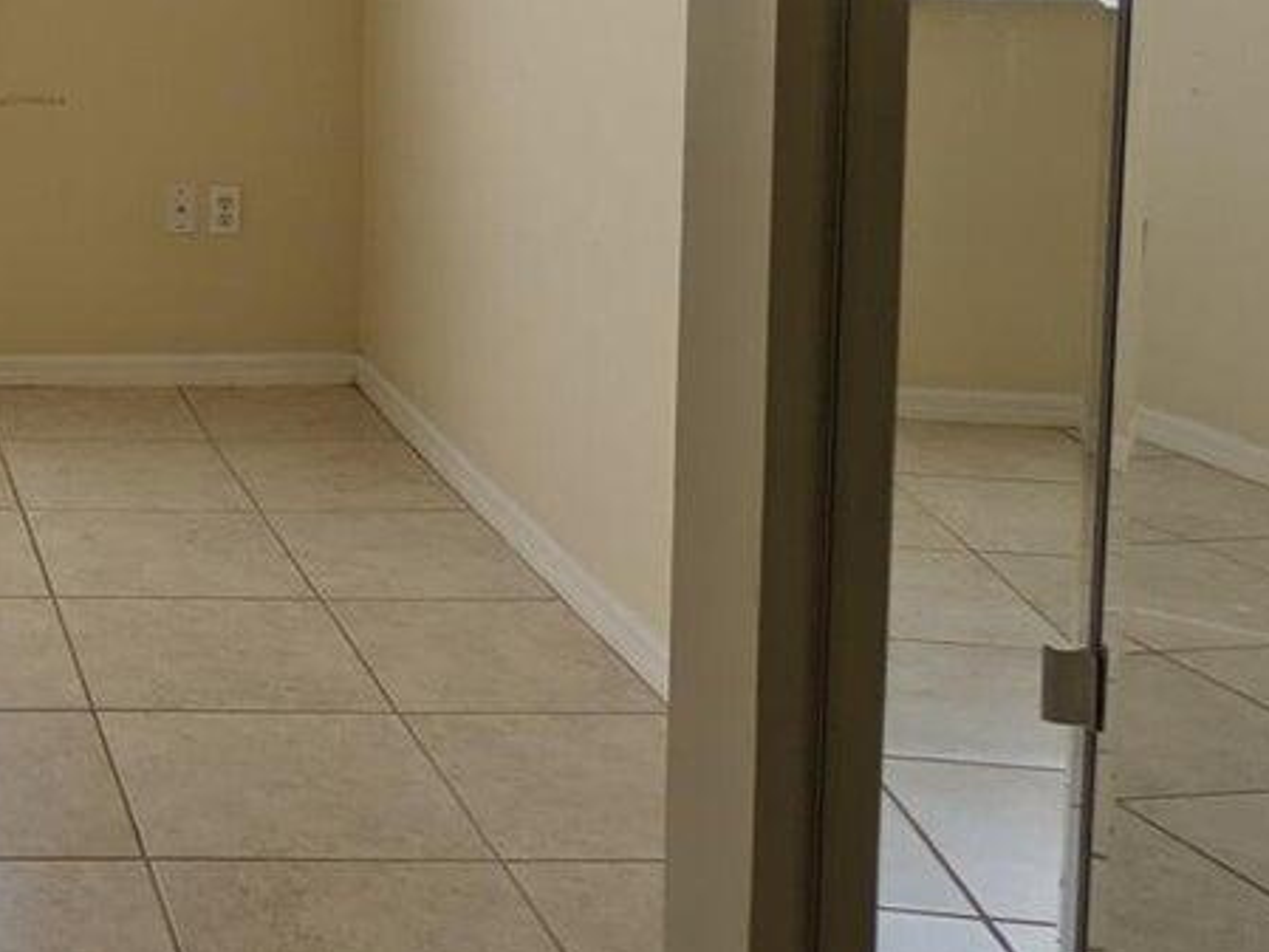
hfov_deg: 28.5
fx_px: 2090
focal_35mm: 57
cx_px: -322
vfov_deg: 24.3
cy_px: -48
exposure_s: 1/120
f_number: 2.2
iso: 30
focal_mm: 2.22
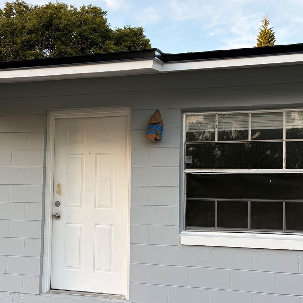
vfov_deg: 38.2
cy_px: 180
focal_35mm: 44
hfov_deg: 37.5
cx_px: 78
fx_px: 436
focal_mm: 5.96
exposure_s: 1/175
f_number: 1.6
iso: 40
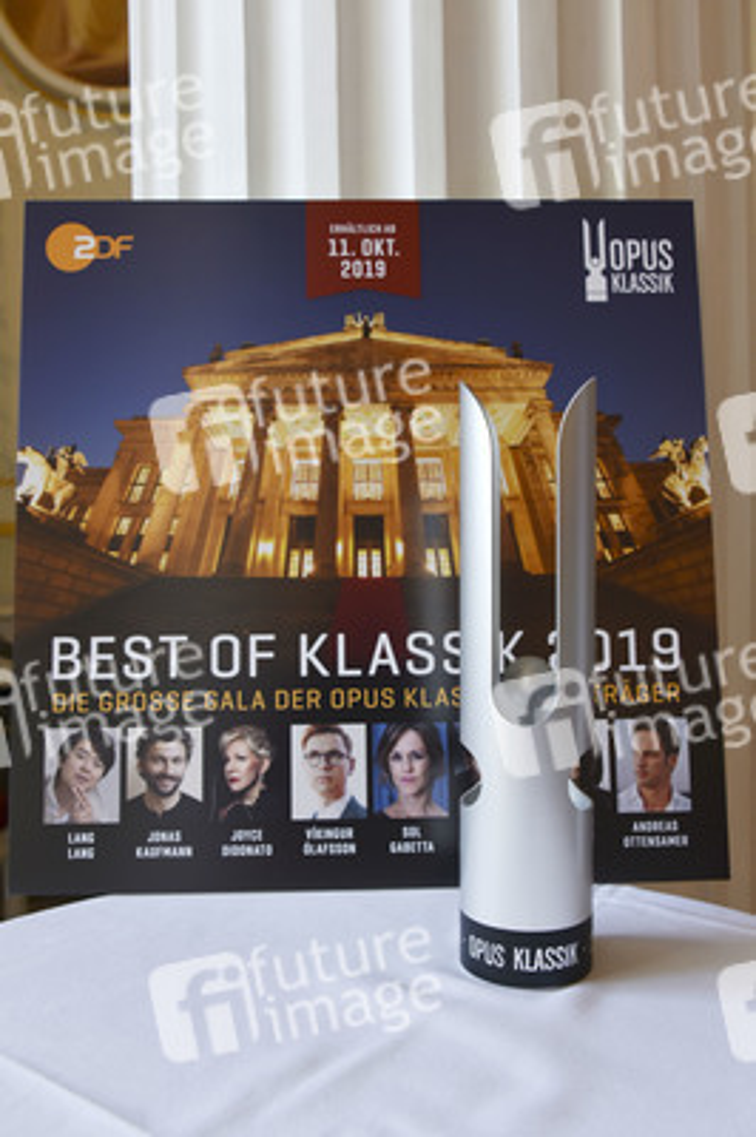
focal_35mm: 34
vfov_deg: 55.8
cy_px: 568
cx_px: 378
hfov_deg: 38.8
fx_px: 1073
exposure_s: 1/125
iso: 640
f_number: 6.3
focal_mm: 34
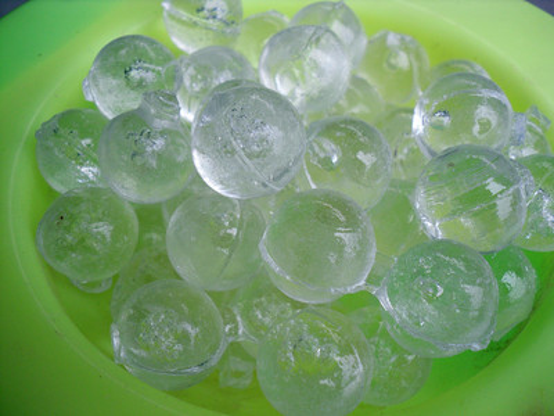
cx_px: 277
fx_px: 560
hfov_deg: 52.6
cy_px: 208
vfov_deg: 40.7
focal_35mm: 35
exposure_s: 1/53
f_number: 3
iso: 100
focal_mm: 6.3
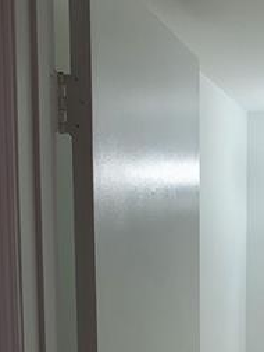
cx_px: 213
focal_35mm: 79
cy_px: 422
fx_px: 803
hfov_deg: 18.5
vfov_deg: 22.7
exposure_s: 1/160
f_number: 2.4
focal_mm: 4.3
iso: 50
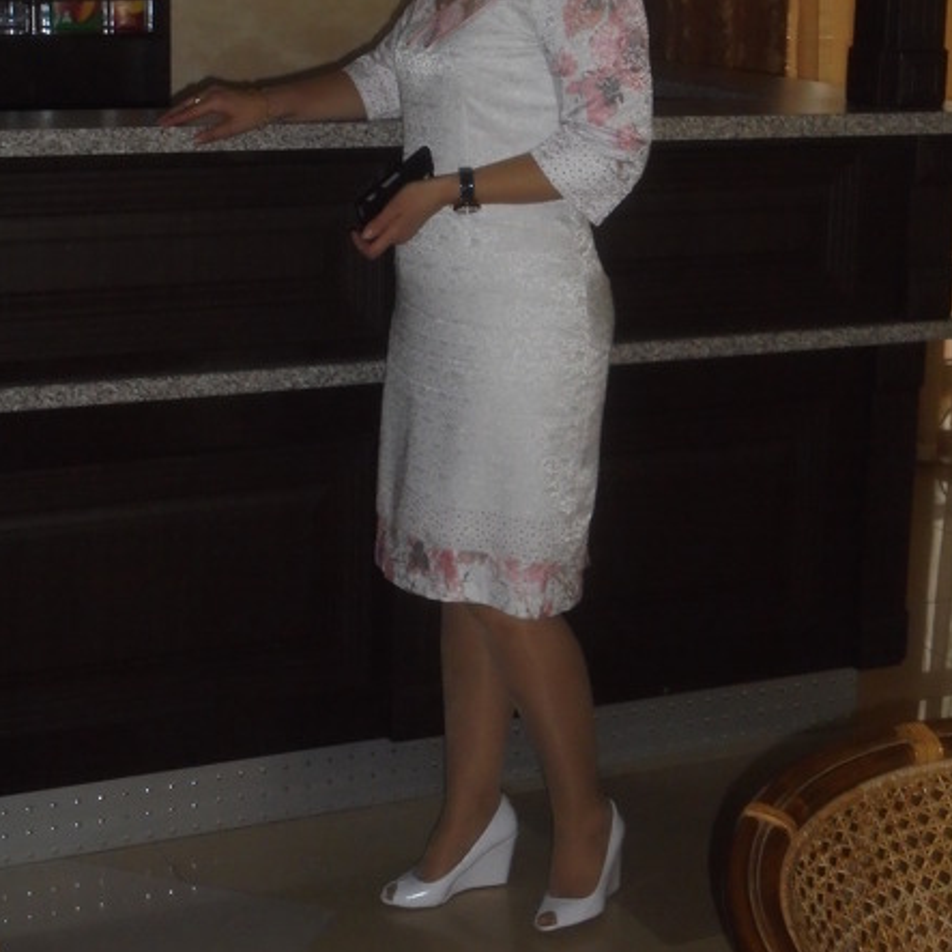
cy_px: 331
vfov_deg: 25.6
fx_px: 2085
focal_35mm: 67
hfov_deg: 25.7
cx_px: 477
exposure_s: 1/60
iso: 400
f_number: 5.2
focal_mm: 10.1
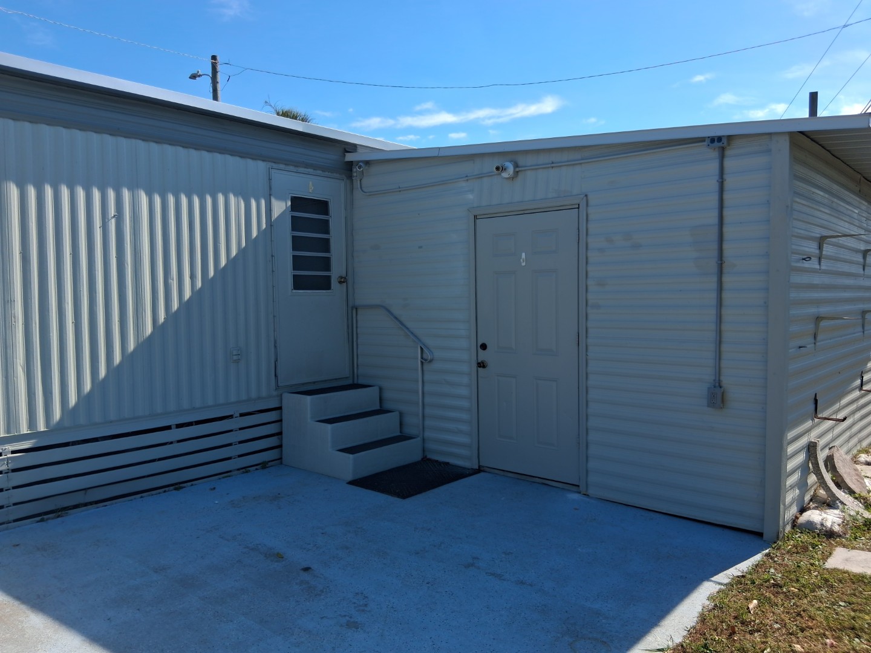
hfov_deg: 67.3
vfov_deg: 53.1
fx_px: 654
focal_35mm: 26
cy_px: 326
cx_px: 436
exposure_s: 1/573
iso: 25
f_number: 1.8
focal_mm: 3.98
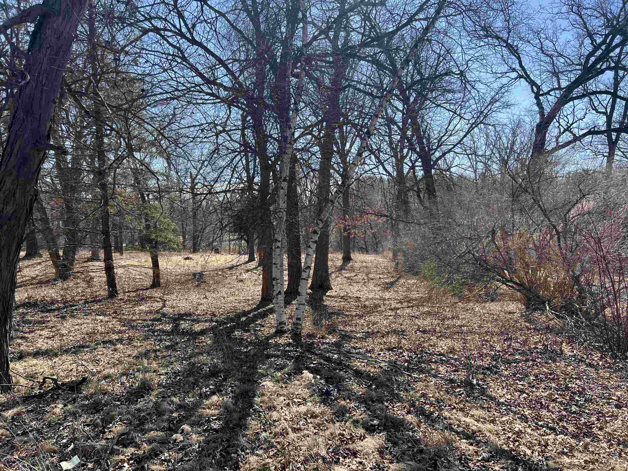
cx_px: 314
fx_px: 472
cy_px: 236
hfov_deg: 67.3
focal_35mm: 26
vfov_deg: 53.1
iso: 50
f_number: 1.5
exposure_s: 1/1553
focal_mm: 5.7
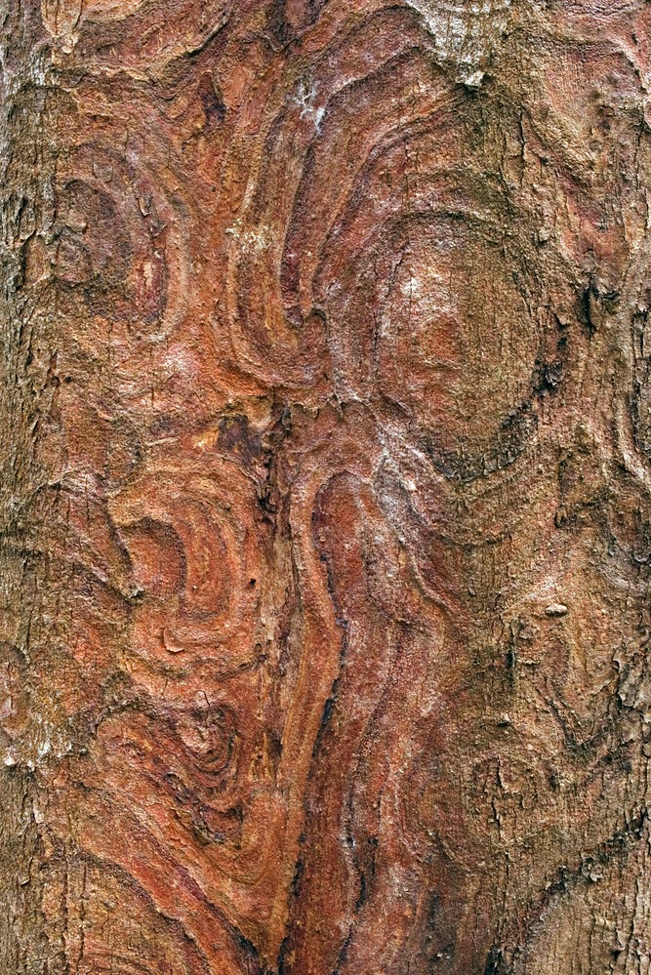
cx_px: 326
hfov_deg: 22.6
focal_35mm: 60
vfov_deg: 33.4
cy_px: 488
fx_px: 1626
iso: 200
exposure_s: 1/2
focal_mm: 40
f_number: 11
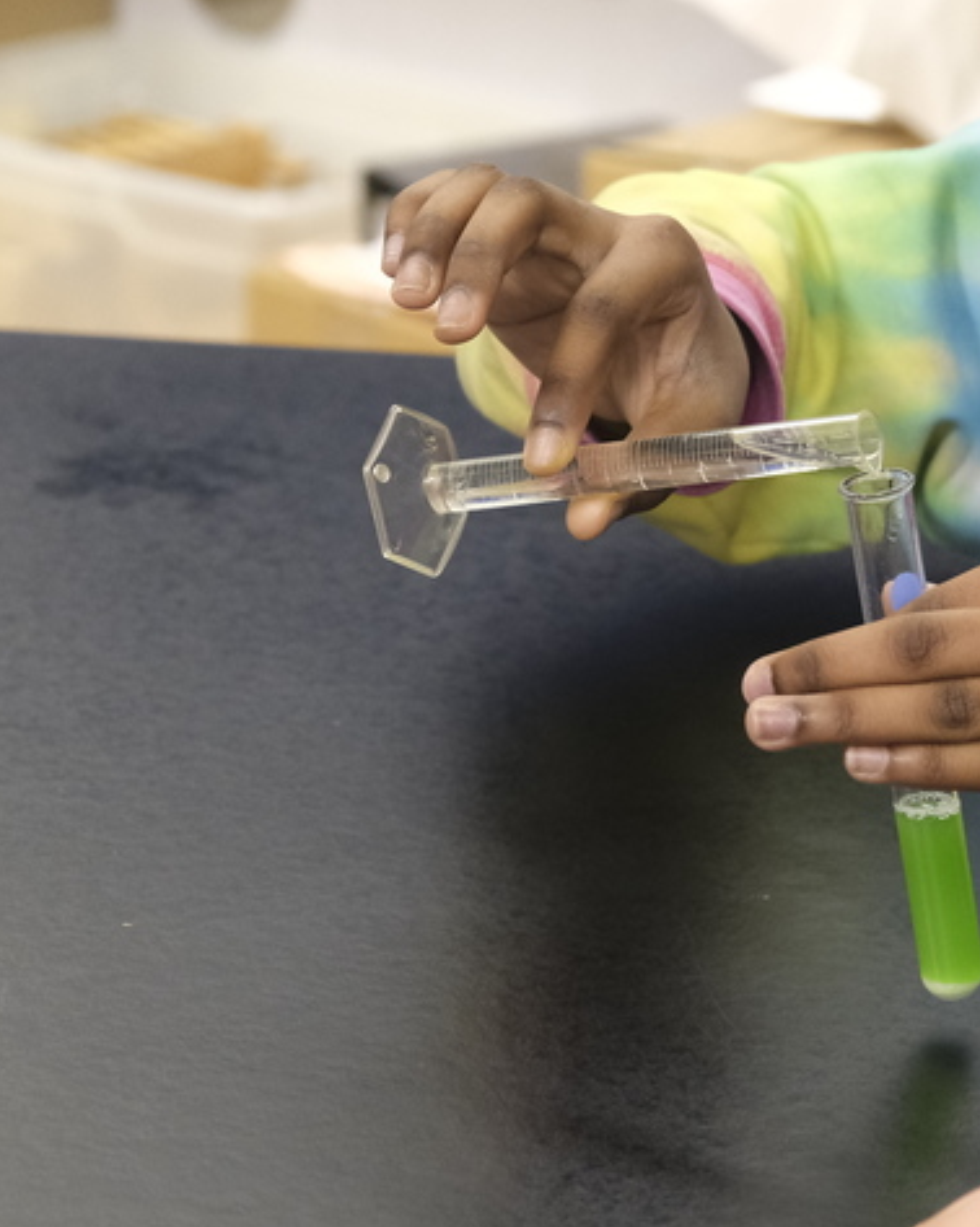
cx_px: 900
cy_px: 543
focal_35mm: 126
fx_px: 4571
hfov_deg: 12.1
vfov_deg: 15.3
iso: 3200
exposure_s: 1/58
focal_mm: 41.1
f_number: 4
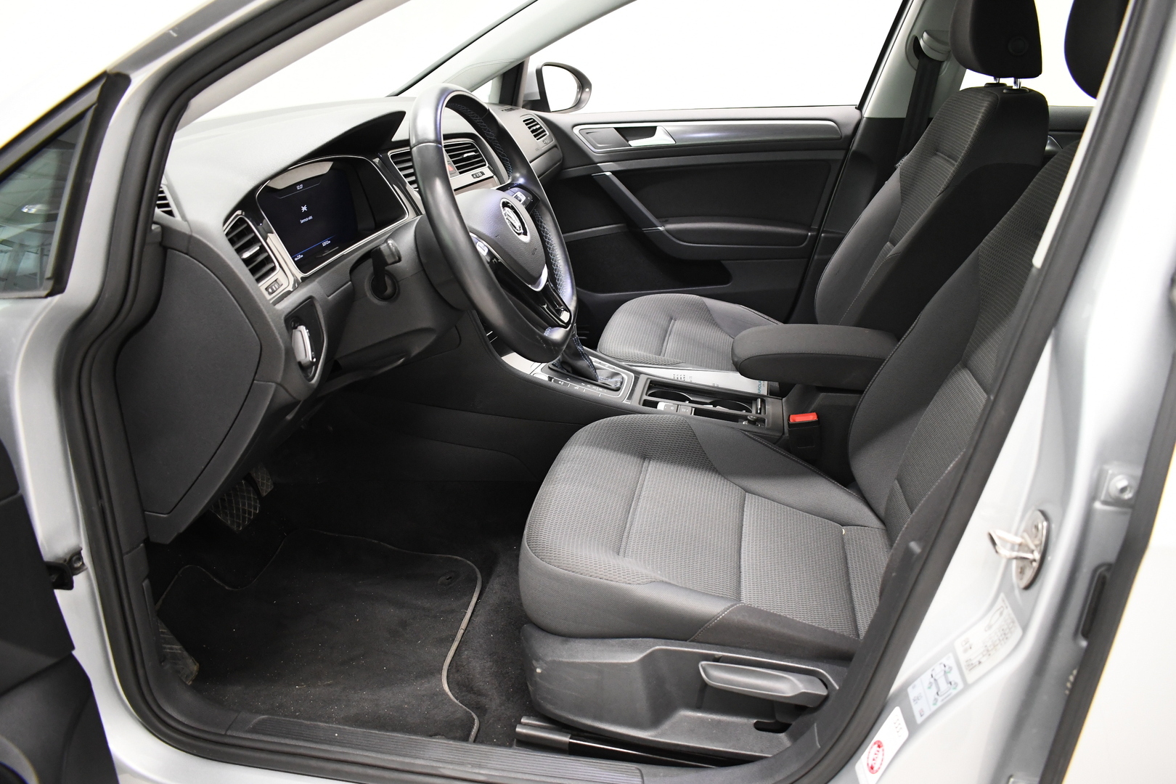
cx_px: 588
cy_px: 392
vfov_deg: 47.9
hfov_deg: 67.4
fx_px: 882
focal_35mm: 27
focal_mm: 18
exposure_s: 1/40
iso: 2500
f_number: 3.5
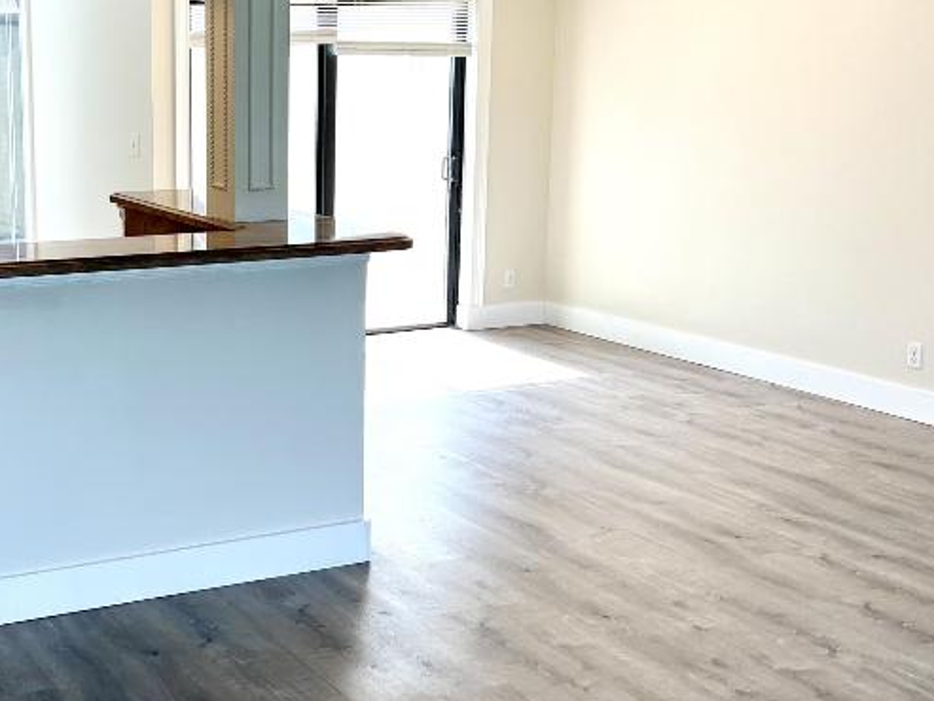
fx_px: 1457
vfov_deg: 27.0
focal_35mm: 54
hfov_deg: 34.8
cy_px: 330
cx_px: 235
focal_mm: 5.1
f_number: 1.6
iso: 50
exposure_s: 1/248
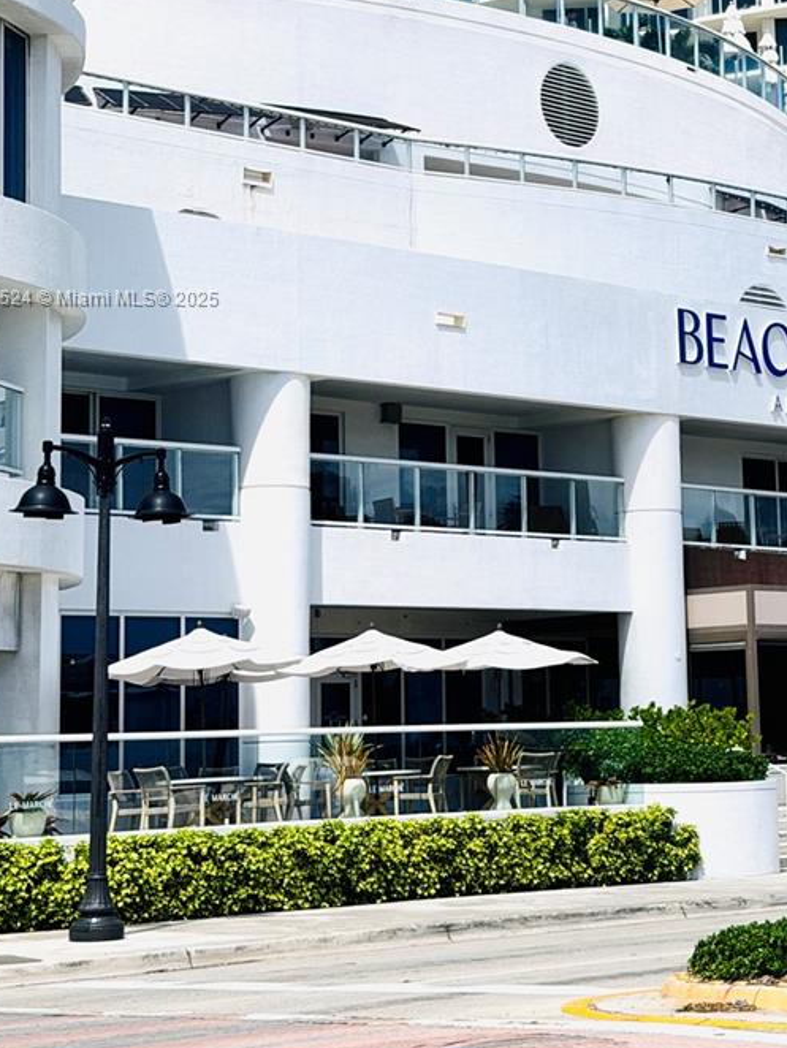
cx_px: 640
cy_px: 299
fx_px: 2636
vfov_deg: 22.3
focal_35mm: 87
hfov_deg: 16.8
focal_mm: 6.76
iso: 80
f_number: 1.78
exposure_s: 1/9901
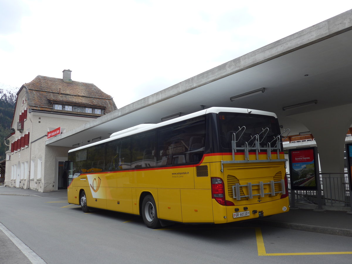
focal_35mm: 31
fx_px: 315
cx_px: 176
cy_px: 132
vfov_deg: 45.4
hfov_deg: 58.4
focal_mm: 6.5
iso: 80
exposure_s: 1/1000
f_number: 2.8
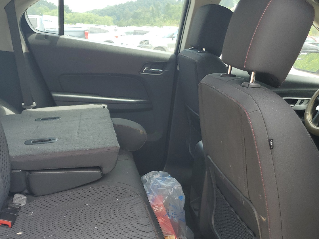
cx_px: 114
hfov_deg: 49.5
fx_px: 341
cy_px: 166
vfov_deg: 38.1
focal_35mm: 37
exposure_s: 1/357
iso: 50
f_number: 1.5
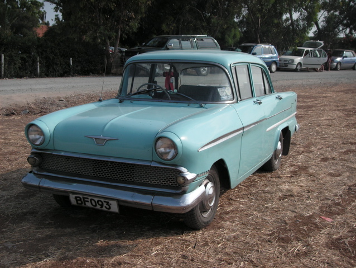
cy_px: 134
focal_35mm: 49
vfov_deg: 29.7
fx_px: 504
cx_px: 178
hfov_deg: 38.9
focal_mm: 8.2
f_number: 3.6
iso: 50
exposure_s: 1/750
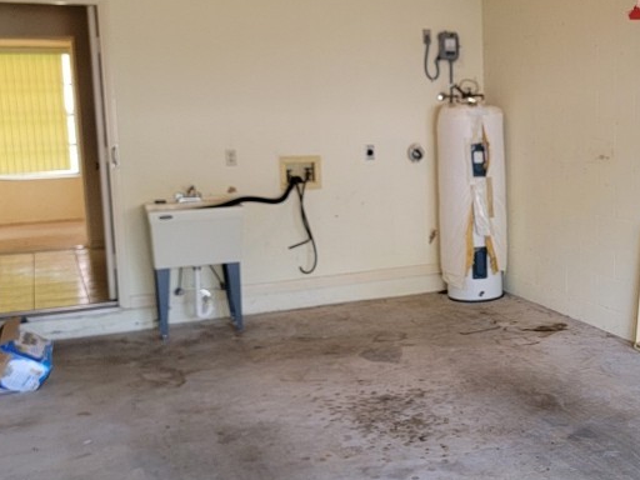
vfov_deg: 30.2
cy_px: 205
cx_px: 510
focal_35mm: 48
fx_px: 887
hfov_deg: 38.2
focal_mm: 6.7
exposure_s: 1/120
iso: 250
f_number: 1.8
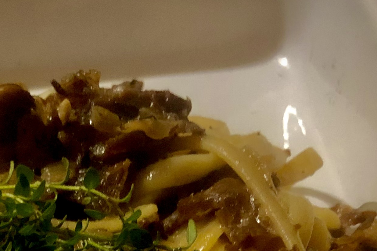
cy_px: 433
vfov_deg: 13.2
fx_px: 995
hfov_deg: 21.0
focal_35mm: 95
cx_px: 33
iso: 125
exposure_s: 1/4
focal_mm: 3.99
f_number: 1.8
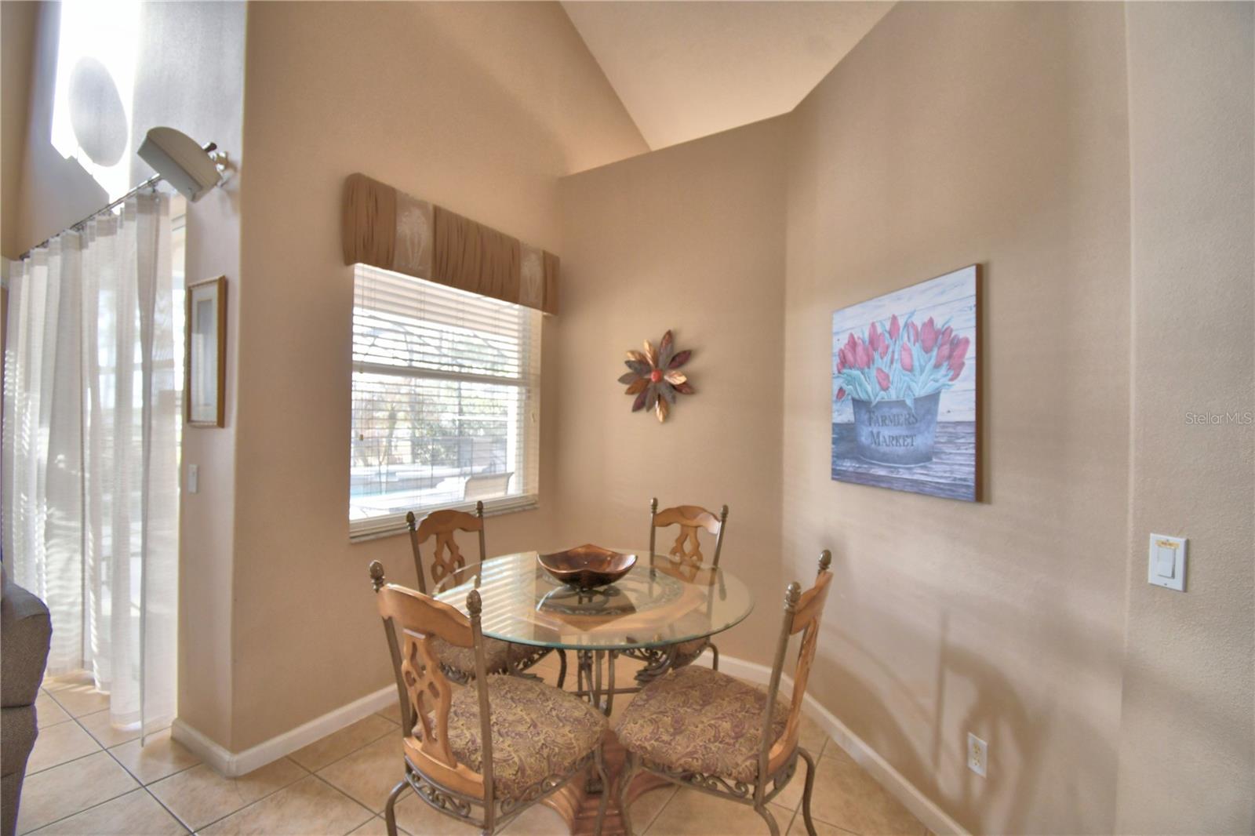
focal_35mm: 15
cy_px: 418
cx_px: 628
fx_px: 523
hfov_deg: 100.4
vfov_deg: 77.3
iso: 400
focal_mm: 10
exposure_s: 1/60
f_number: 4.5
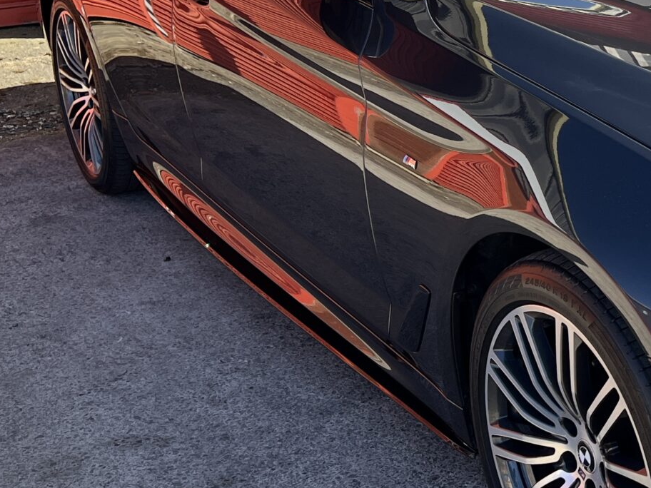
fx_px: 1373
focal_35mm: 73
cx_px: 724
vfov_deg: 20.2
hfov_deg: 24.8
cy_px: 277
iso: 50
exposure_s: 1/924
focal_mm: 5.7
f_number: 1.5
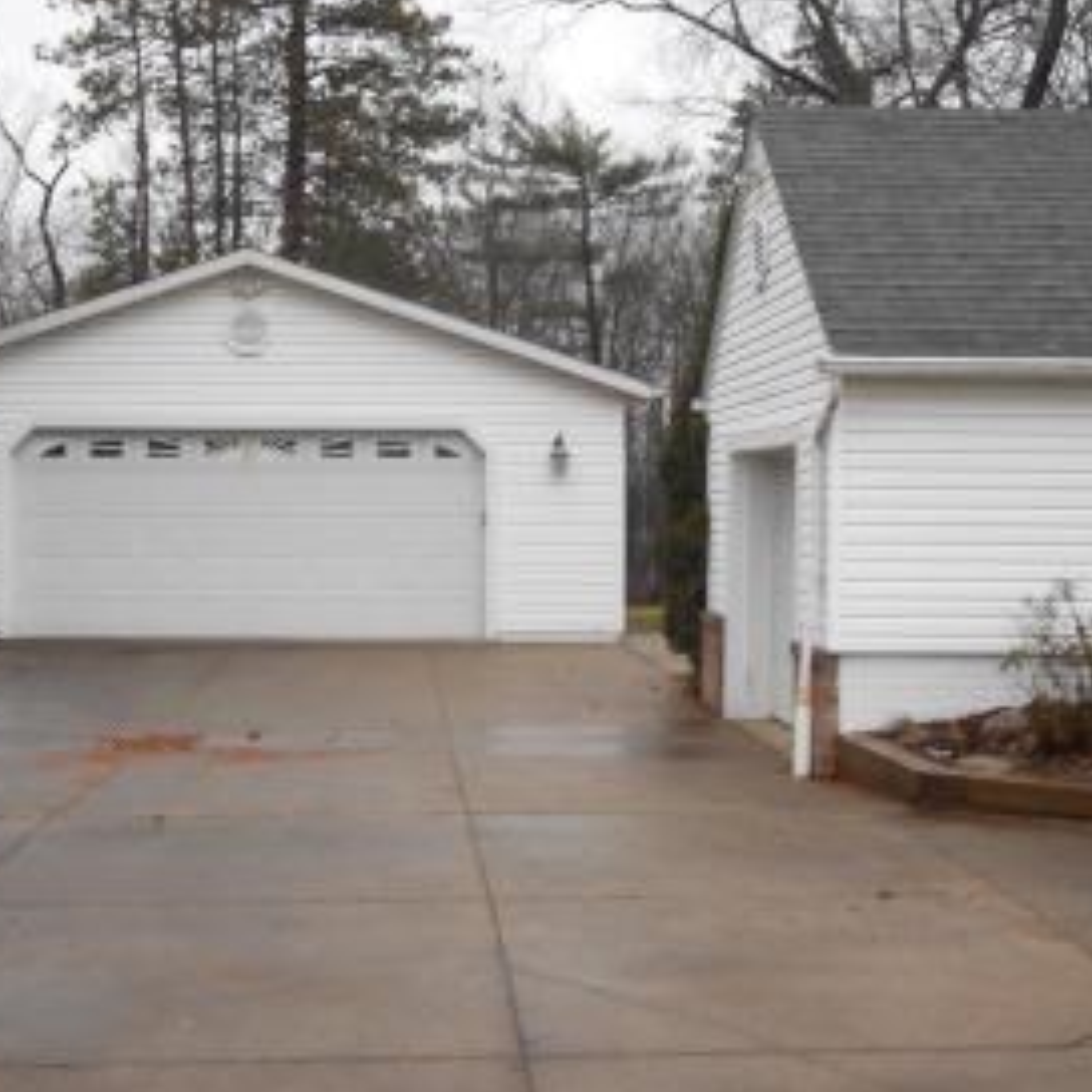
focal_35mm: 51
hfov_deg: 33.2
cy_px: 526
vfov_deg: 33.4
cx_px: 389
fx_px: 1820
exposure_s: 1/30
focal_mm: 6.3
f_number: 3.7
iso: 140
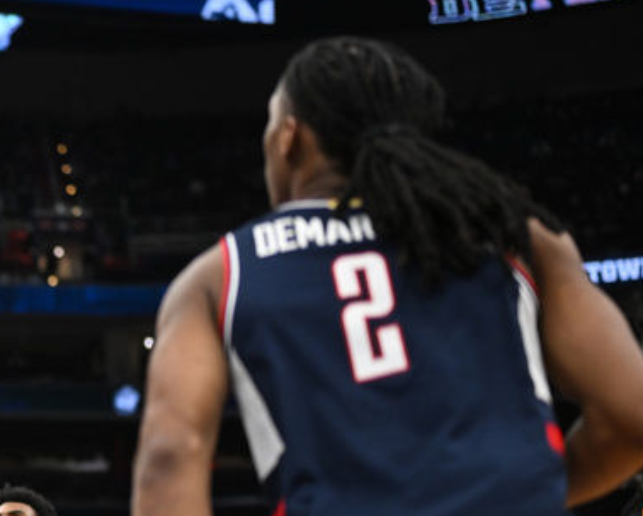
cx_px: -213
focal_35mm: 127
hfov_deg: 14.5
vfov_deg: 12.1
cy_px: 415
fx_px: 2419
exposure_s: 1/2000
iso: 1600
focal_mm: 50
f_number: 1.8
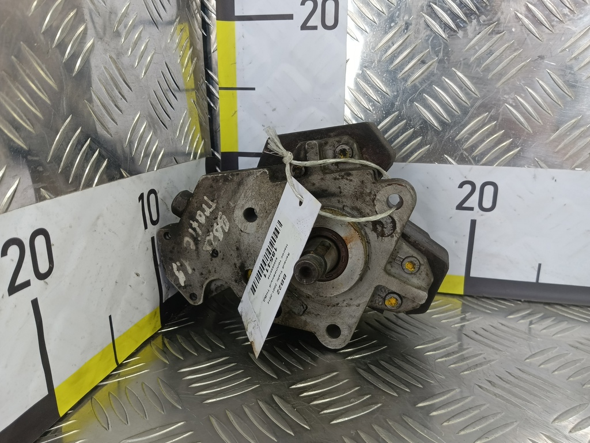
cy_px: 222
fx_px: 460
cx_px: 295
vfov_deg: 51.4
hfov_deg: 65.3
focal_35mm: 27
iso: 97
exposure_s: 1/50
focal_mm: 4.11
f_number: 1.6
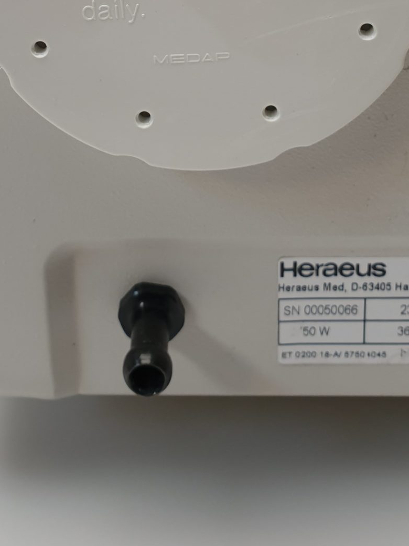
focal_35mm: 64
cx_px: 142
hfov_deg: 22.8
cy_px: -120
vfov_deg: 26.6
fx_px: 1008
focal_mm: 4.3
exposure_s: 1/50
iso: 64
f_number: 2.4
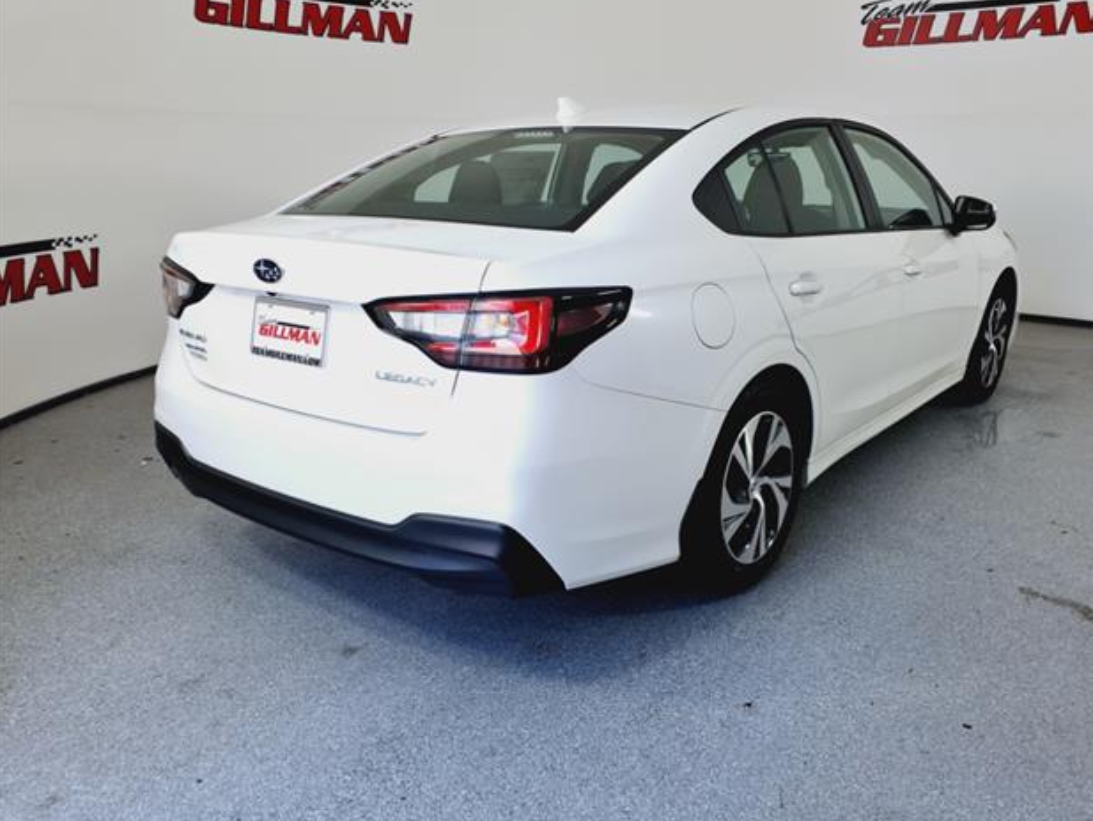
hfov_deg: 63.4
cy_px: 410
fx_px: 884
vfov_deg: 49.8
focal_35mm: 28
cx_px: 562
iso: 40
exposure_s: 1/323
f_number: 1.9
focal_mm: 3.58
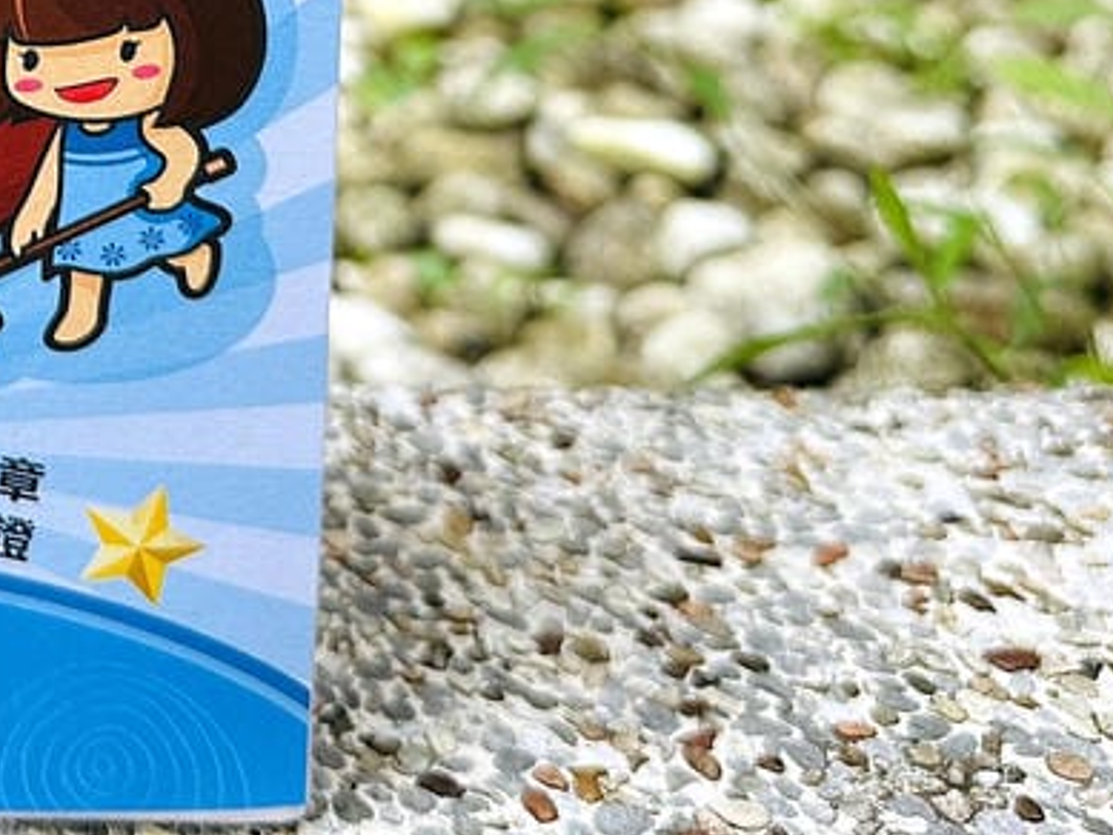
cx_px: -197
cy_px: -300
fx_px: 2380
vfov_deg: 18.3
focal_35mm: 74
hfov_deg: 24.1
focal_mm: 6.86
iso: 80
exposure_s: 1/121
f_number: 1.78
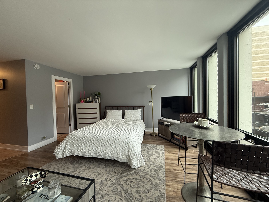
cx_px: 134
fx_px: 109
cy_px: 101
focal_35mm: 14
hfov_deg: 102.1
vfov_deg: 85.7
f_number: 2.2
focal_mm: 2.22
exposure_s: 1/120
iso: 250
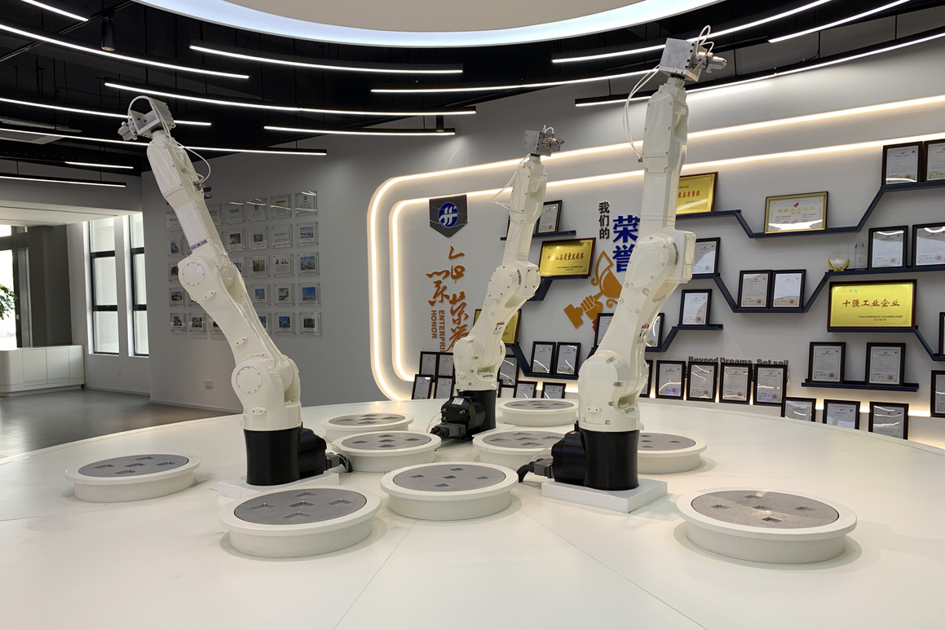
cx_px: 466
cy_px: 341
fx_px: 735
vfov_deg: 46.4
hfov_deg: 65.5
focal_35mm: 28
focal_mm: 4.25
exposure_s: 1/122
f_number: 1.8
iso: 25
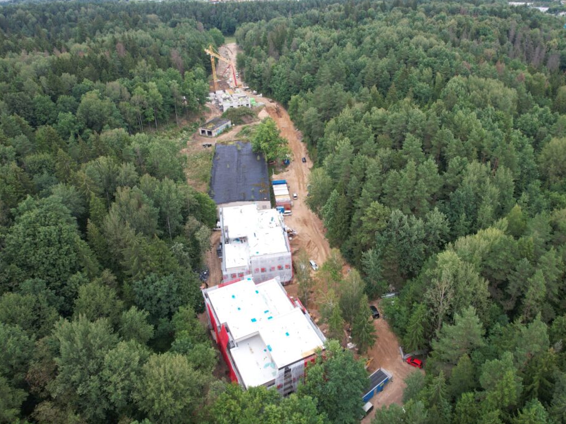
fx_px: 392
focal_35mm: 24
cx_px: 310
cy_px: 211
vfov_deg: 56.8
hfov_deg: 71.4
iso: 100
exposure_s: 1/320
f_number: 2.8
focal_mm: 8.38
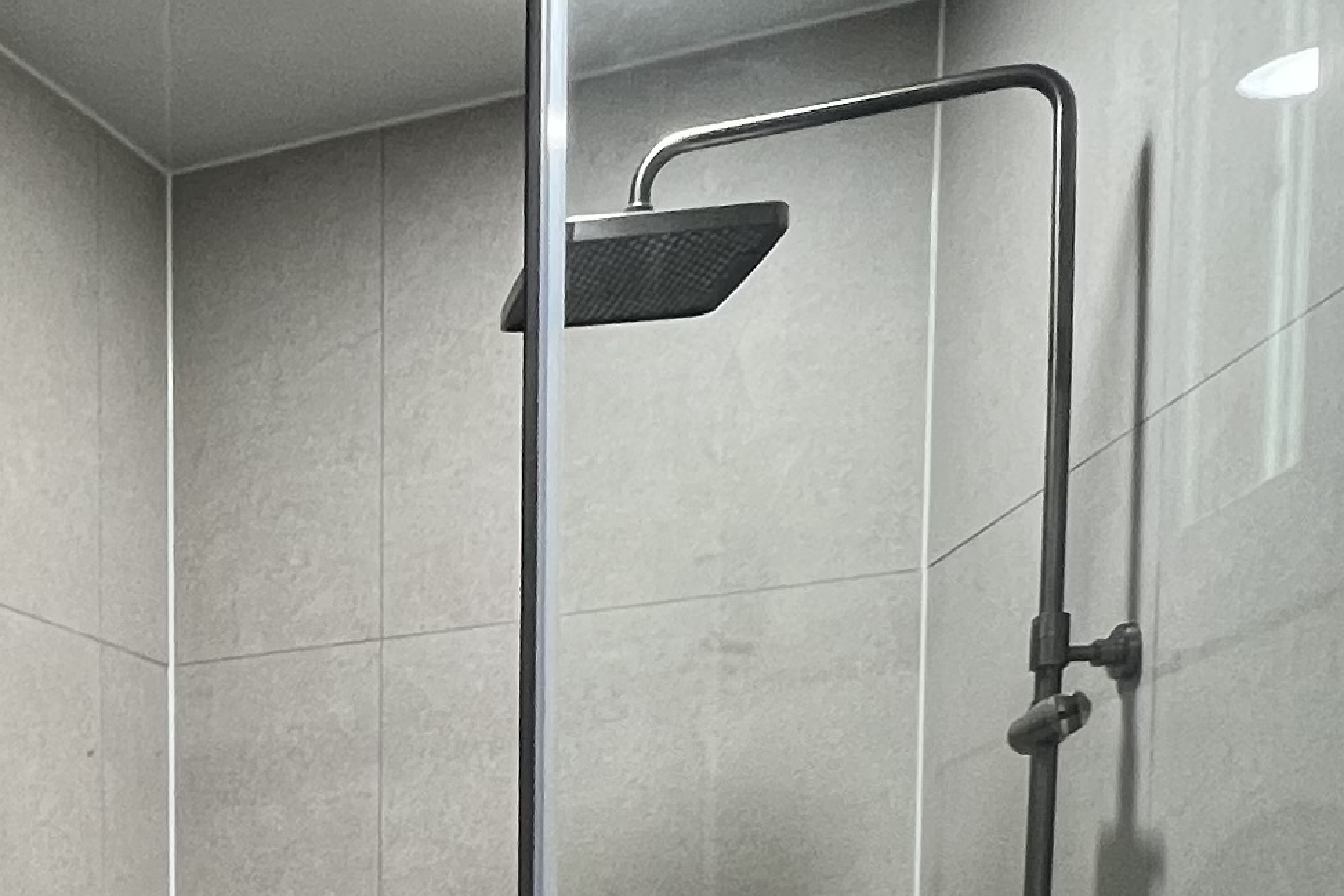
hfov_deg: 30.6
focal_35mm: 56
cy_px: 1411
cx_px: -235
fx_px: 2091
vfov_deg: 20.2
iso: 200
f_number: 1.8
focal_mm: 1.57
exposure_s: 1/99
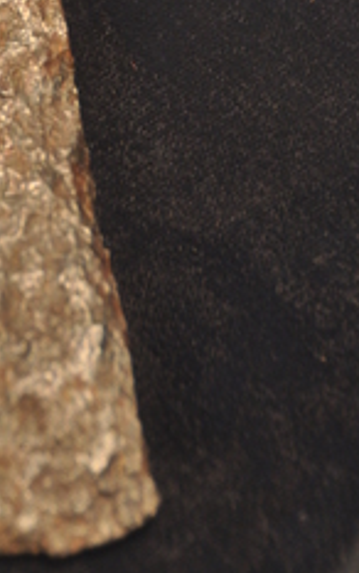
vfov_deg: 6.0
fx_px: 5422
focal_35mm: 347
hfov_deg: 3.8
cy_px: -128
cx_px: -43
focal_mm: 80
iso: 500
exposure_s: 1/20
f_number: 5
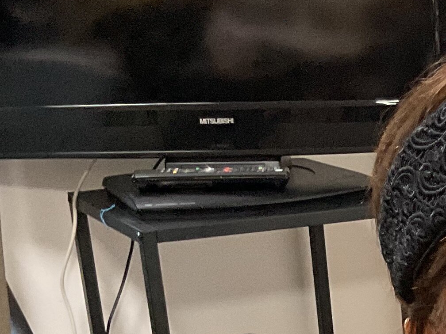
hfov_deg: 15.9
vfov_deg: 11.7
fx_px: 1495
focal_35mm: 116
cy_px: 612
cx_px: 609
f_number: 1.8
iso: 100
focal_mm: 3
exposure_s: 1/60
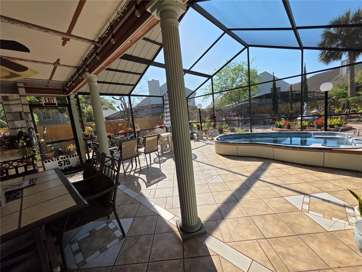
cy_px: 136
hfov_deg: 106.2
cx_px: 181
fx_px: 136
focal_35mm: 13
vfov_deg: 89.9
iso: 40
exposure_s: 1/1369
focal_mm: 2.2
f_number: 1.9
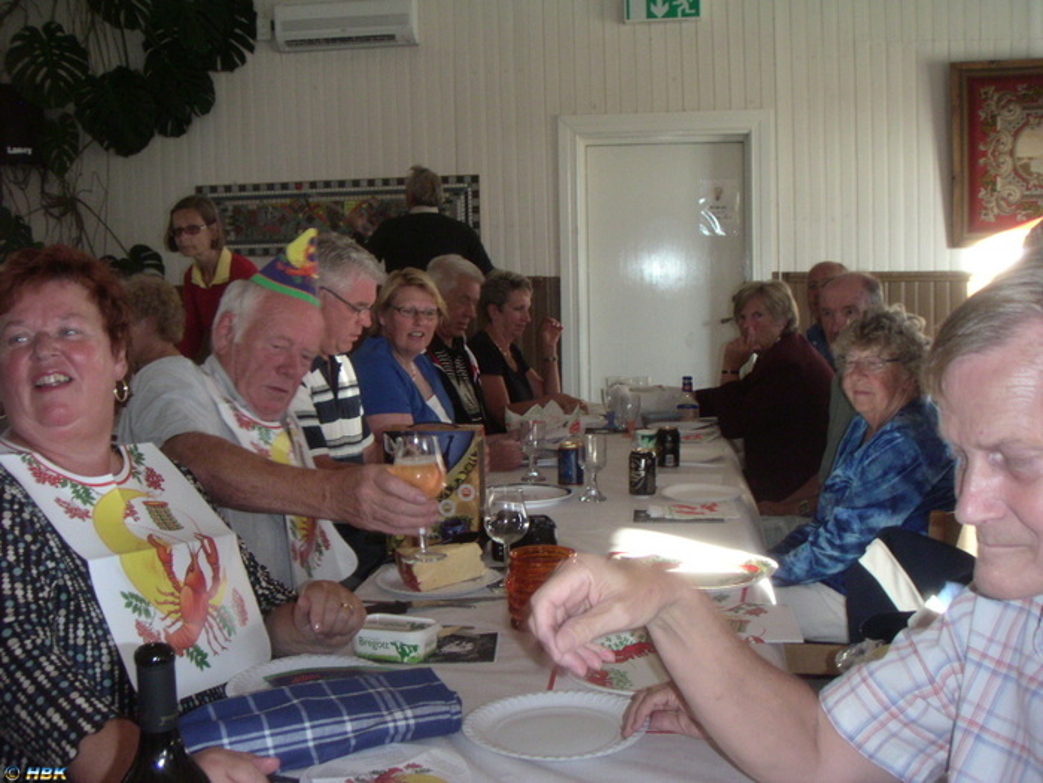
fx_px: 1145
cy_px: 392
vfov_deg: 37.7
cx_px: 522
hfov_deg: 49.0
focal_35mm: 38
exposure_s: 1/50
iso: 160
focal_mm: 6
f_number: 2.8
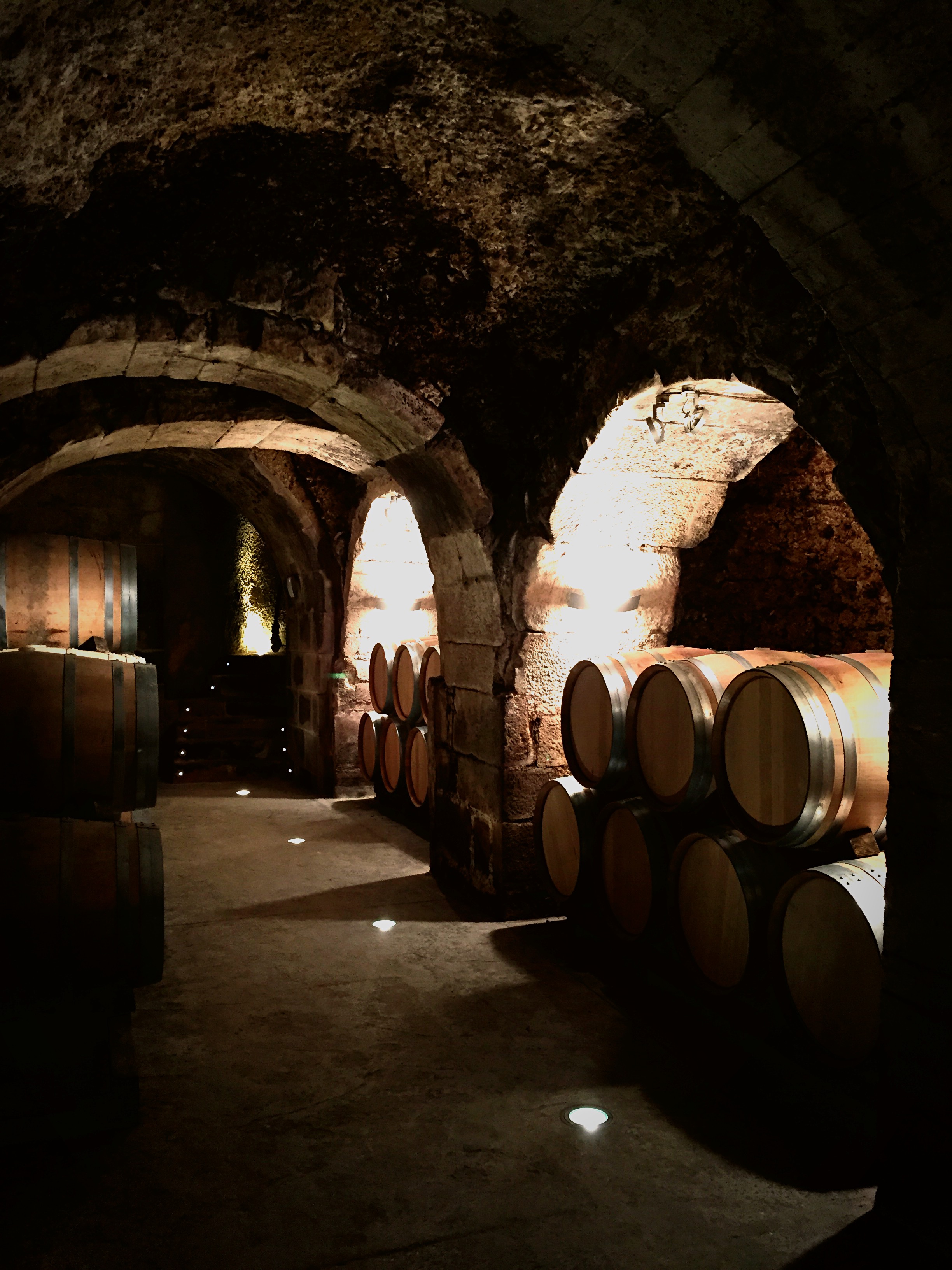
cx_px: 476
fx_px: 1063
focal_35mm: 29
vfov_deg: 61.7
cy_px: 635
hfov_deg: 48.2
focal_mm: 4.15
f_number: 2.2
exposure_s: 1/15
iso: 250
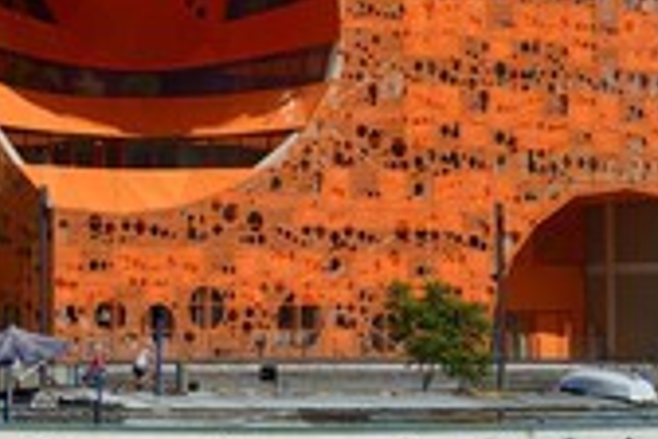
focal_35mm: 175
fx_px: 3198
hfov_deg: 11.7
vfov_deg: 7.8
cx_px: 86
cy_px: 67
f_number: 11
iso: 200
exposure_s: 1/320
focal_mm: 70
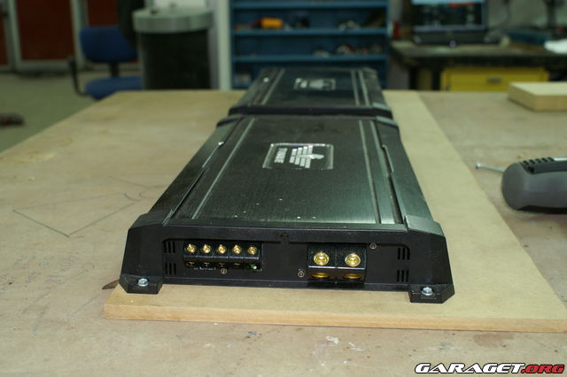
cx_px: 284
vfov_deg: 31.9
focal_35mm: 42
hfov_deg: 46.4
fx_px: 661
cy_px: 188
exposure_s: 1/60
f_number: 5.6
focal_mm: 28
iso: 400
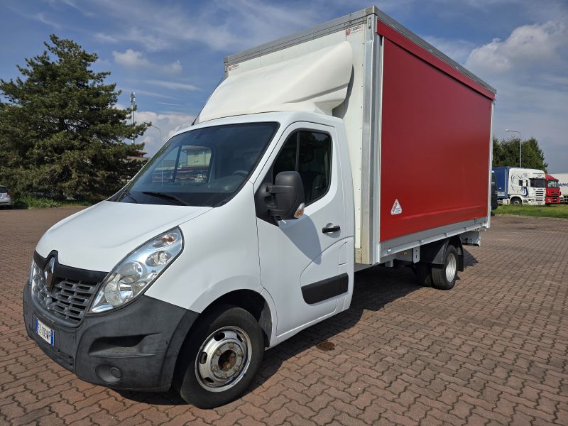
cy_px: 213
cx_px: 284
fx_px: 377
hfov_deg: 73.9
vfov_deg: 58.9
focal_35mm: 23
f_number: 1.7
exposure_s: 1/1659
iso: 12
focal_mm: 6.3
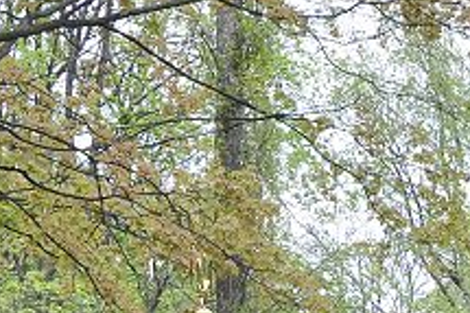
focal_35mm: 157
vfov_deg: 8.3
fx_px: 2048
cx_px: 855
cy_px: 606
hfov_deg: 12.0
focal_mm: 22
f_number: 8
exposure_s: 1/250
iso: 800
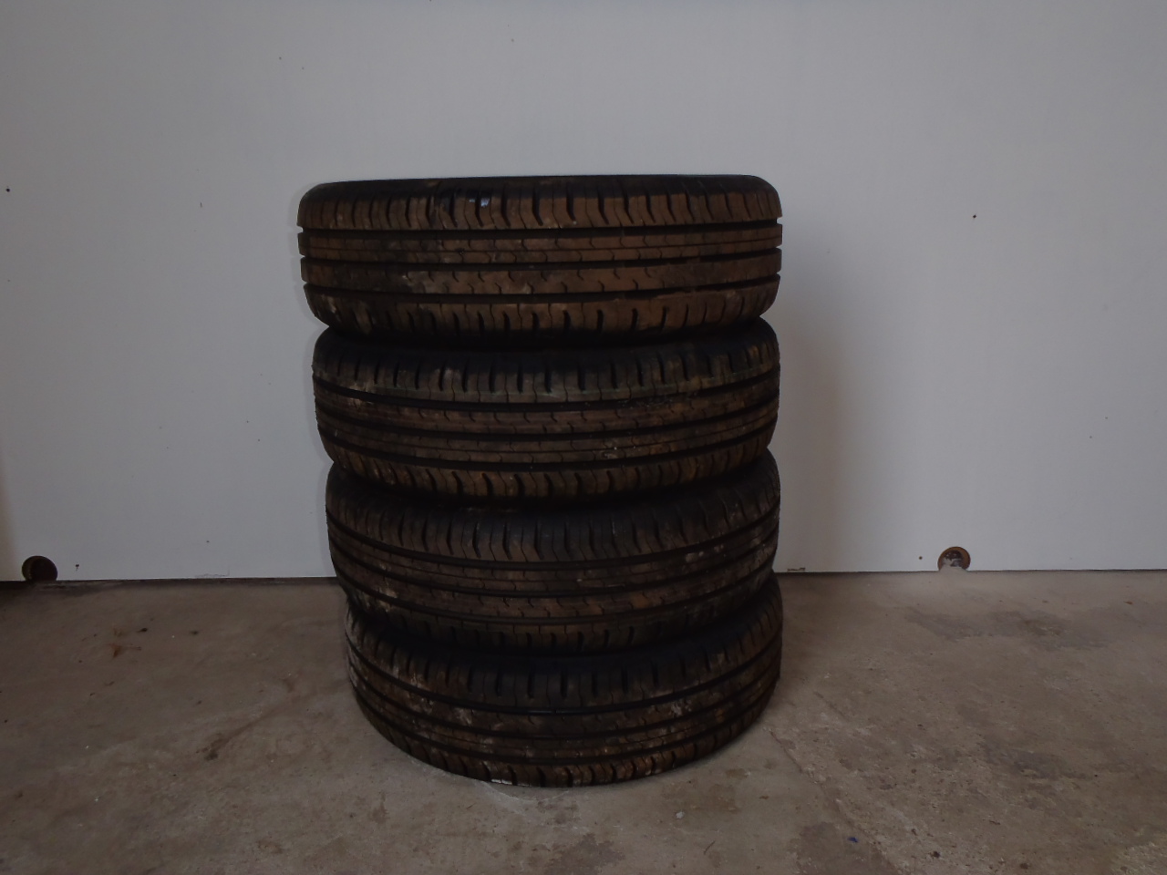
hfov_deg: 63.4
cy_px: 438
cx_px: 584
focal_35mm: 28
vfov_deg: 49.7
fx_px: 944
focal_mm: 5
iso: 100
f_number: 3.9
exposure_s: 1/30
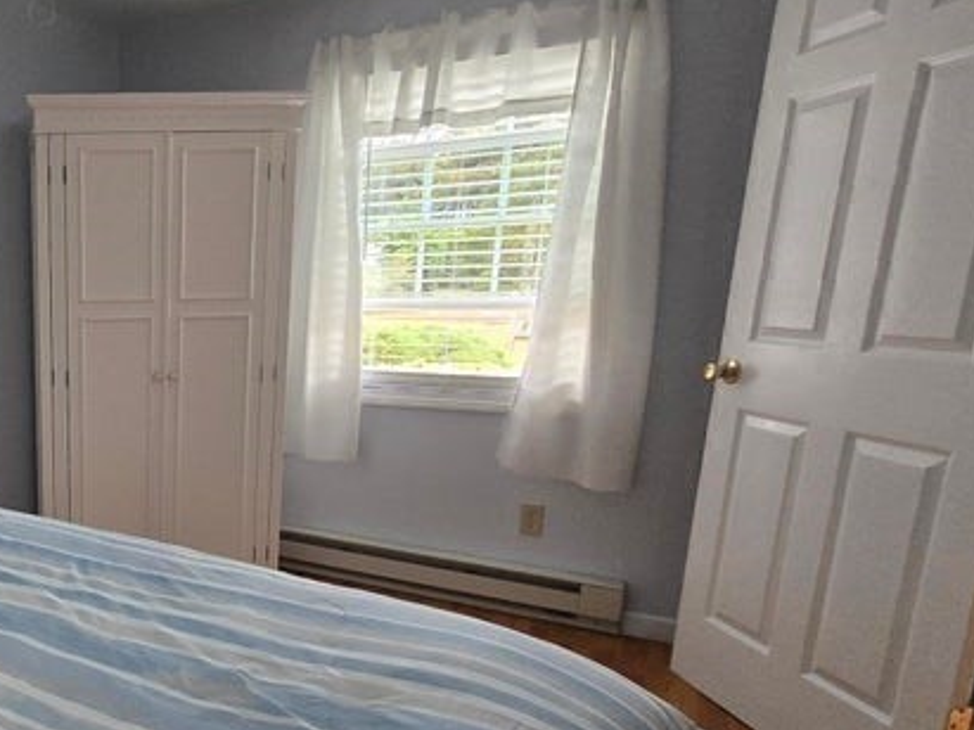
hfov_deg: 53.3
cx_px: 27
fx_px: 759
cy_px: 469
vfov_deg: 50.7
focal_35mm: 27
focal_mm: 2.2
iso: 640
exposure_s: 1/60
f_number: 2.2
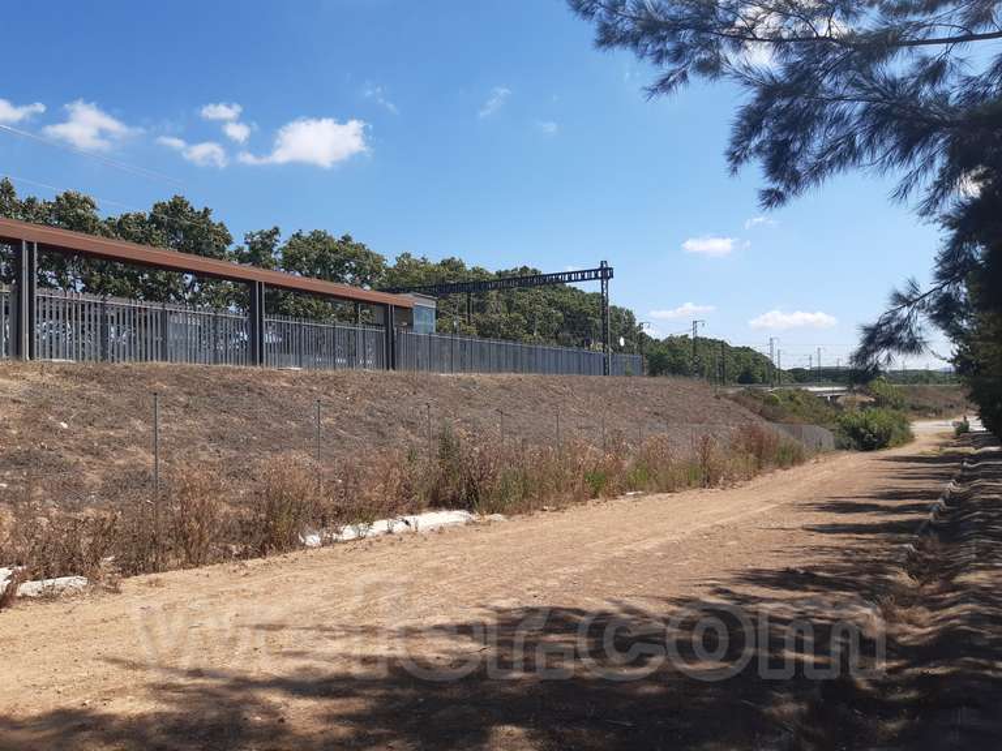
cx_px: 501
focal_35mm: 26
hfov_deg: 67.3
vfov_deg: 53.1
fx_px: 753
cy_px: 376
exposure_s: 1/2004
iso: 40
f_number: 1.7
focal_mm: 3.92
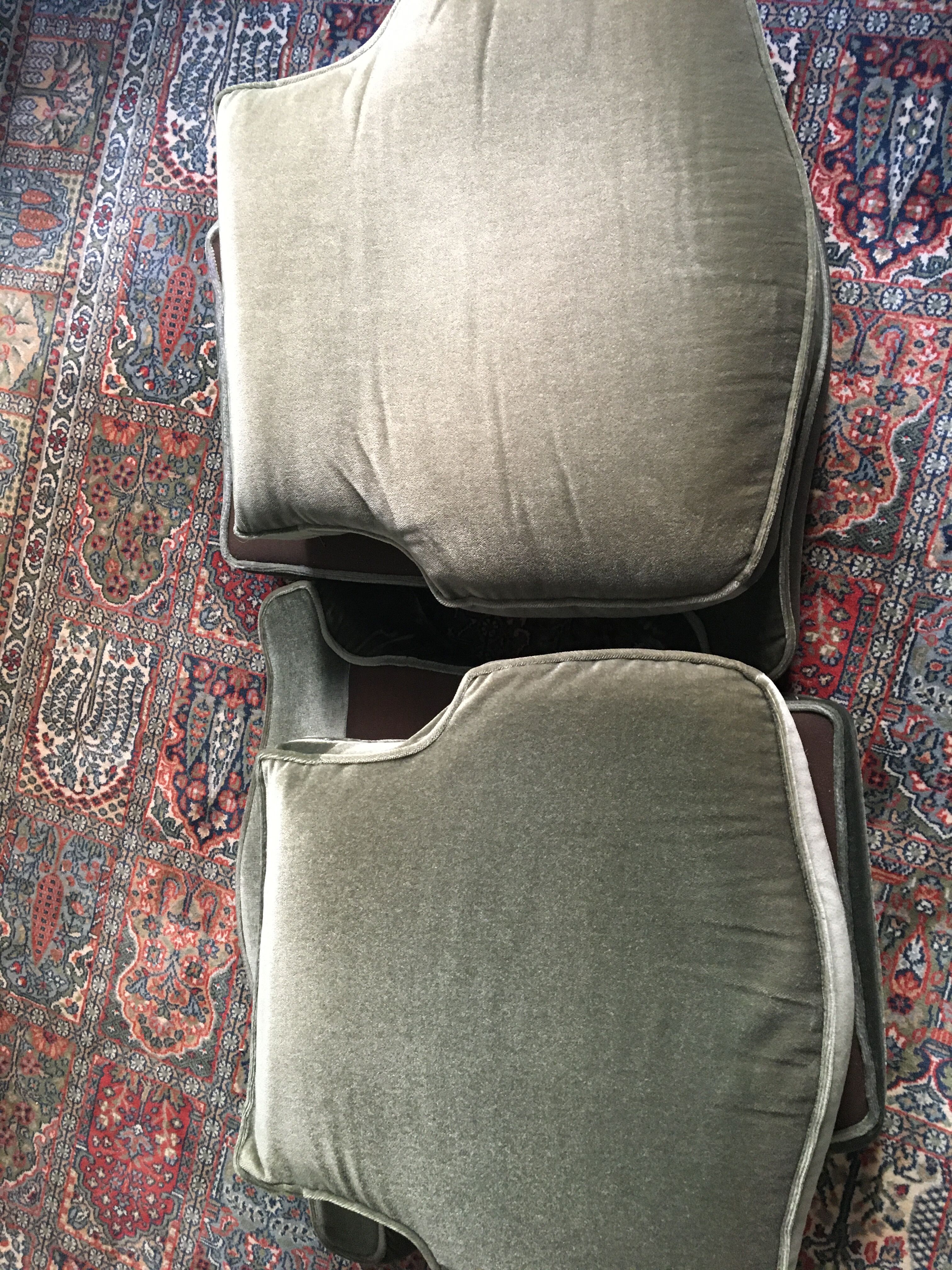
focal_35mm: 29
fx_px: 1063
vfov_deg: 61.7
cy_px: 635
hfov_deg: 48.2
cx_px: 476
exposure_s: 1/20
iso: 200
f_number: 2.2
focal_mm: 4.15
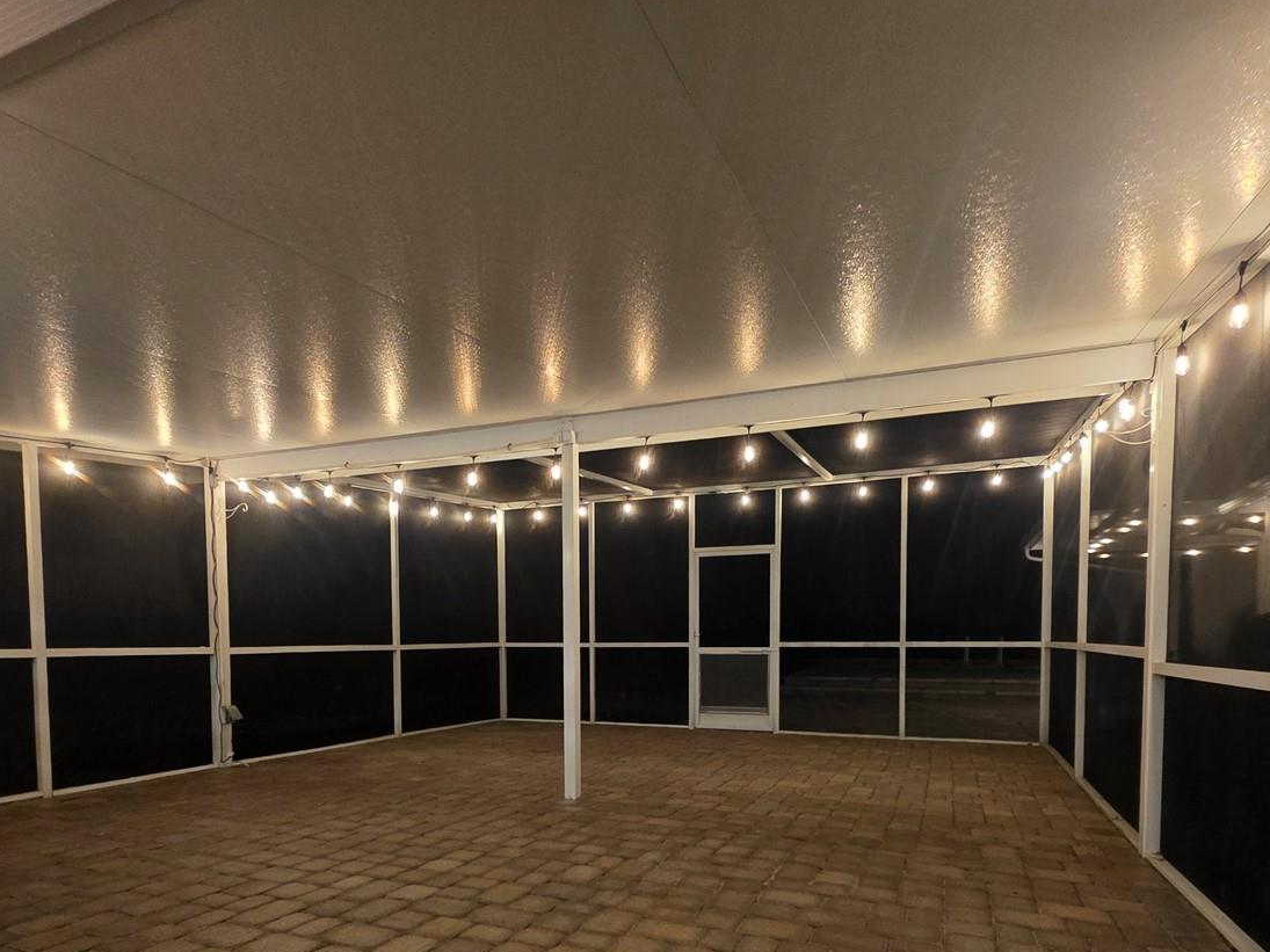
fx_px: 697
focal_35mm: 19
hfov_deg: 84.7
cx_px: 630
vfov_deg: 65.8
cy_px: 673
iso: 1000
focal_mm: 2.2
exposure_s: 1/40
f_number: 1.9
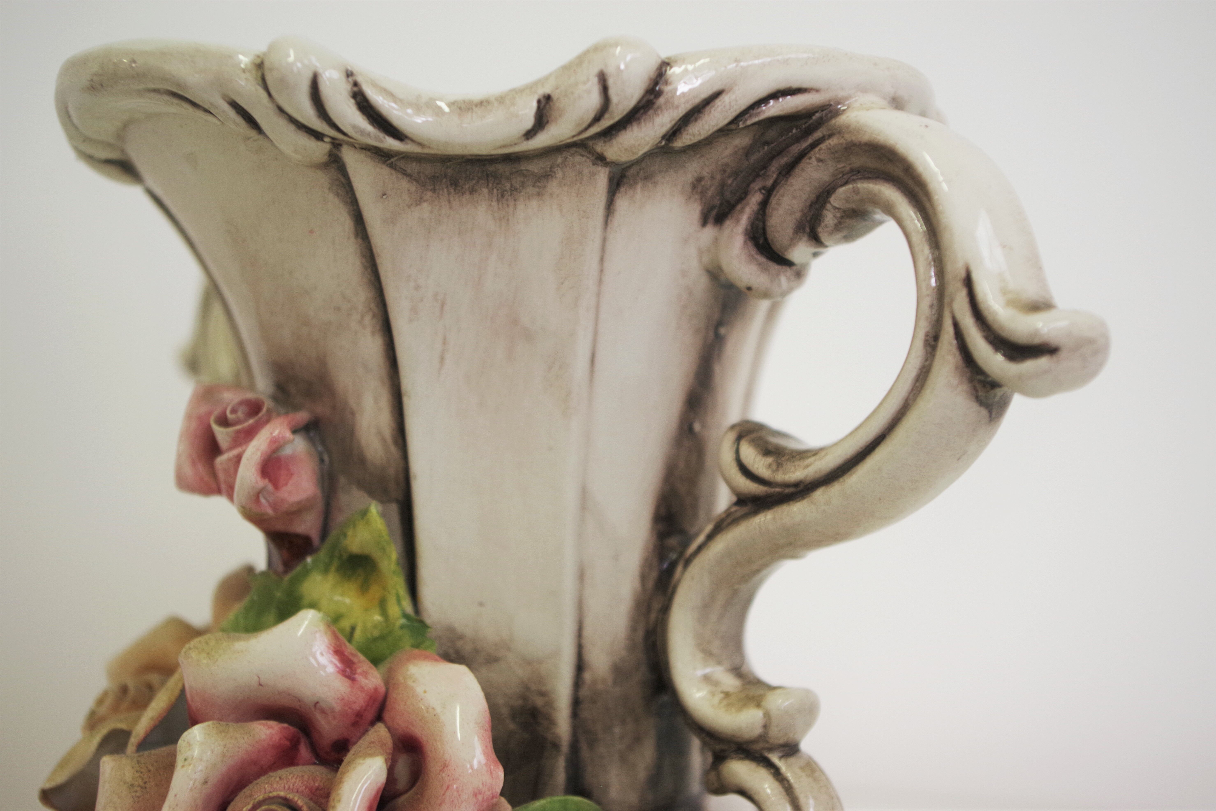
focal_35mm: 49
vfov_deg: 27.5
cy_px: 406
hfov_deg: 40.3
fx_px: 1655
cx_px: 608
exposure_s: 1/60
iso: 400
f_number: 4
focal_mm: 32.5
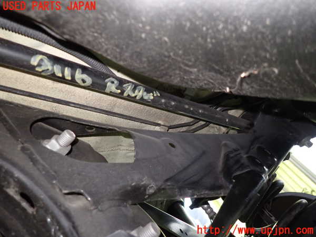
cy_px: 118
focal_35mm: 25
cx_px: 158
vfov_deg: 54.9
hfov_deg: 69.4
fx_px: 228
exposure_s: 1/25
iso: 800
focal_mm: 4.5
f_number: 2
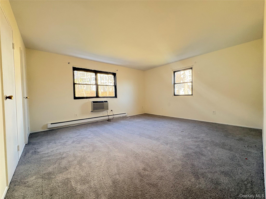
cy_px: 100
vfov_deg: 85.7
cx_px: 133
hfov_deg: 102.1
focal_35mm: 14
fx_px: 108
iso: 320
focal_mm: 2.22
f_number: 2.2
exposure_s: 1/60
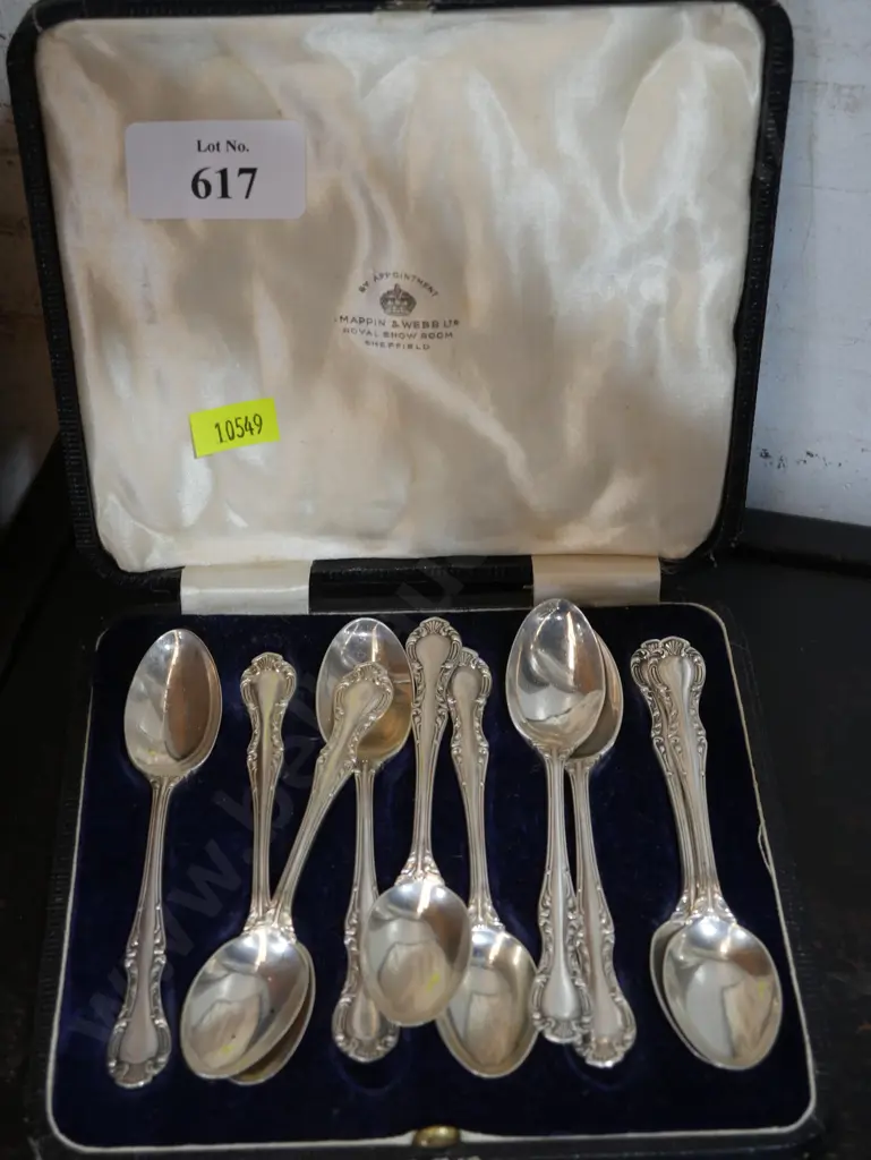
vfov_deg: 36.8
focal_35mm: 52
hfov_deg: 28.1
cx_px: 436
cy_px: 580
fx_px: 1743
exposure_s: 1/60
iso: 500
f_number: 5.3
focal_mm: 26
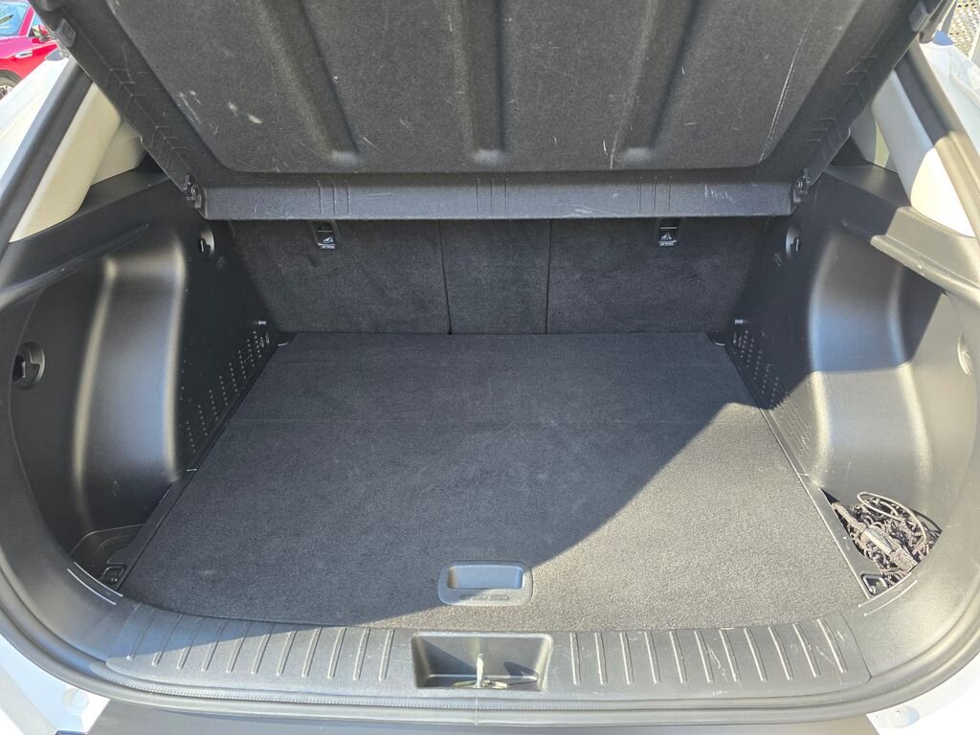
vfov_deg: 58.9
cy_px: 368
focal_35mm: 23
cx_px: 490
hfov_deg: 73.9
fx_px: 651
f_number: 1.7
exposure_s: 1/180
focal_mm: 6.3
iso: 125
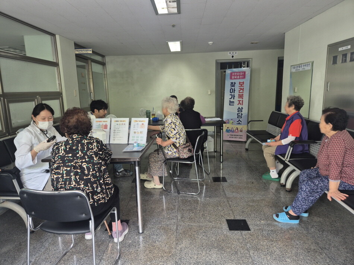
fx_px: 235
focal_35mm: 23
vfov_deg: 58.9
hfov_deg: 73.9
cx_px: 177
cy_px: 132
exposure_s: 1/60
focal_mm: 5.4
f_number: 1.8
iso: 64
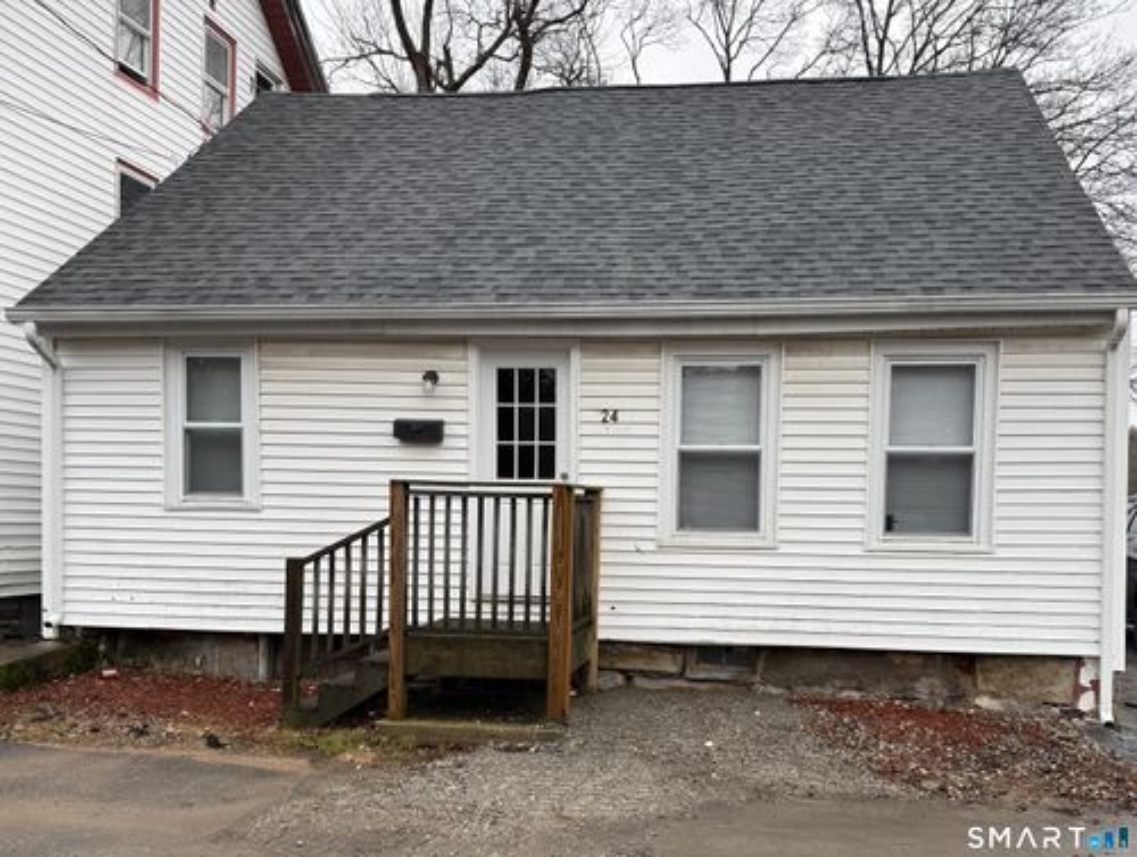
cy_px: 428
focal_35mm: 24
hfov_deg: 71.5
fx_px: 790
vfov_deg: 57.0
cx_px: 568
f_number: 1.78
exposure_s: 1/858
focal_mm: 6.76
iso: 80
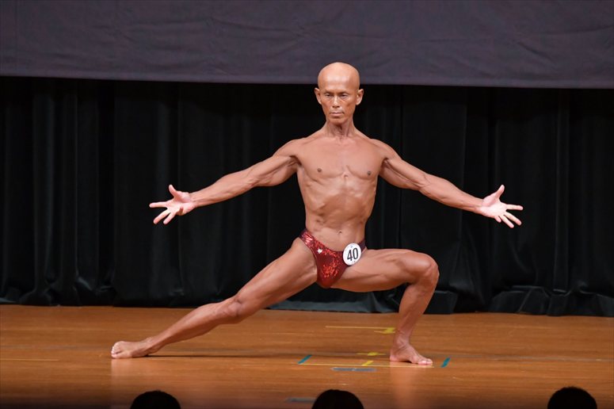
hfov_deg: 6.5
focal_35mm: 315
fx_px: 5370
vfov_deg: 4.4
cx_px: 307
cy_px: 204
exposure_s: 1/400
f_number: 5.6
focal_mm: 210
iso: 5000
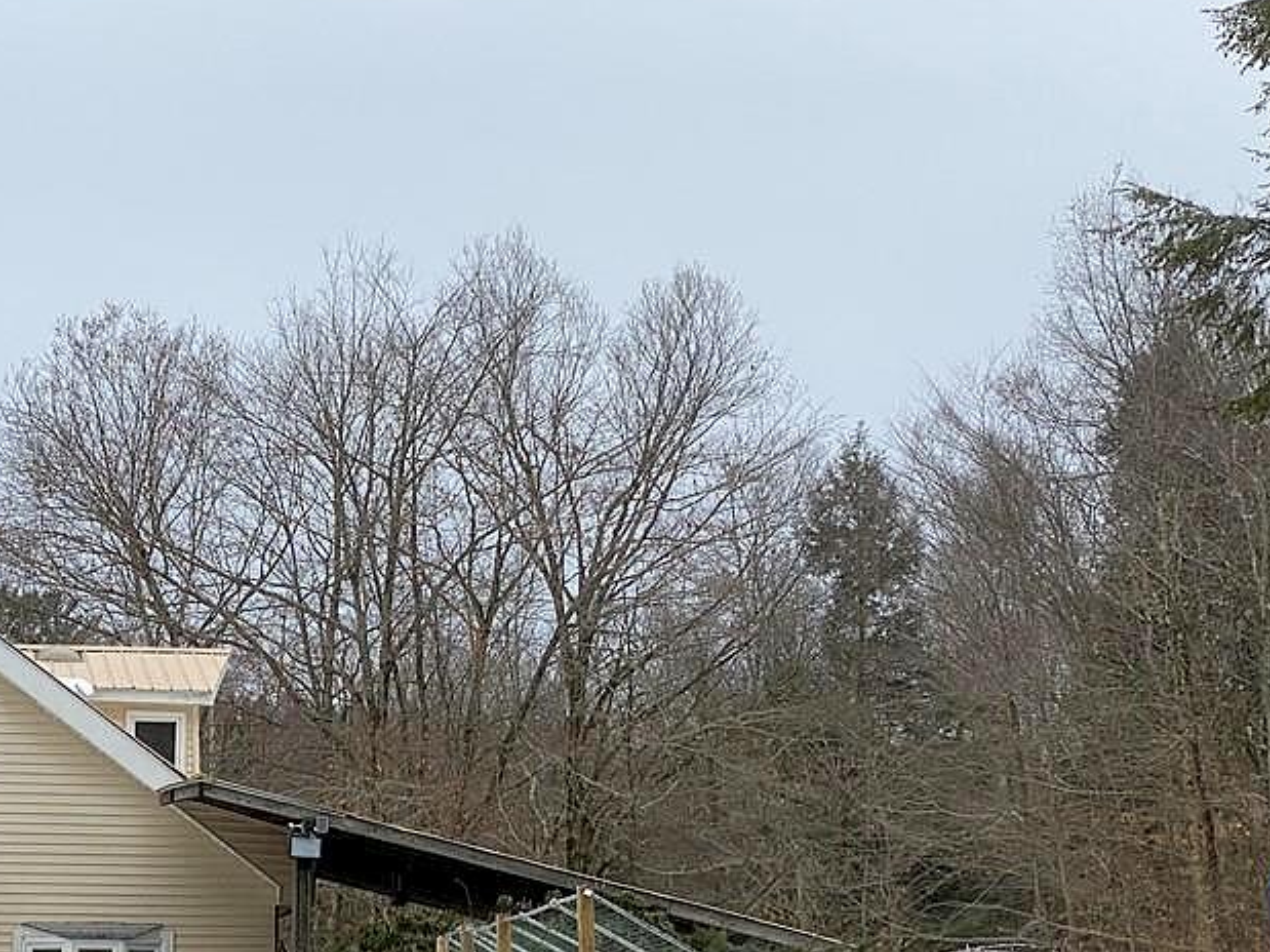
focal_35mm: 86
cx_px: 431
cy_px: 691
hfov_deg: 22.7
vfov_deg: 17.1
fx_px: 3155
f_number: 2
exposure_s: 1/1261
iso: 20
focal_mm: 6
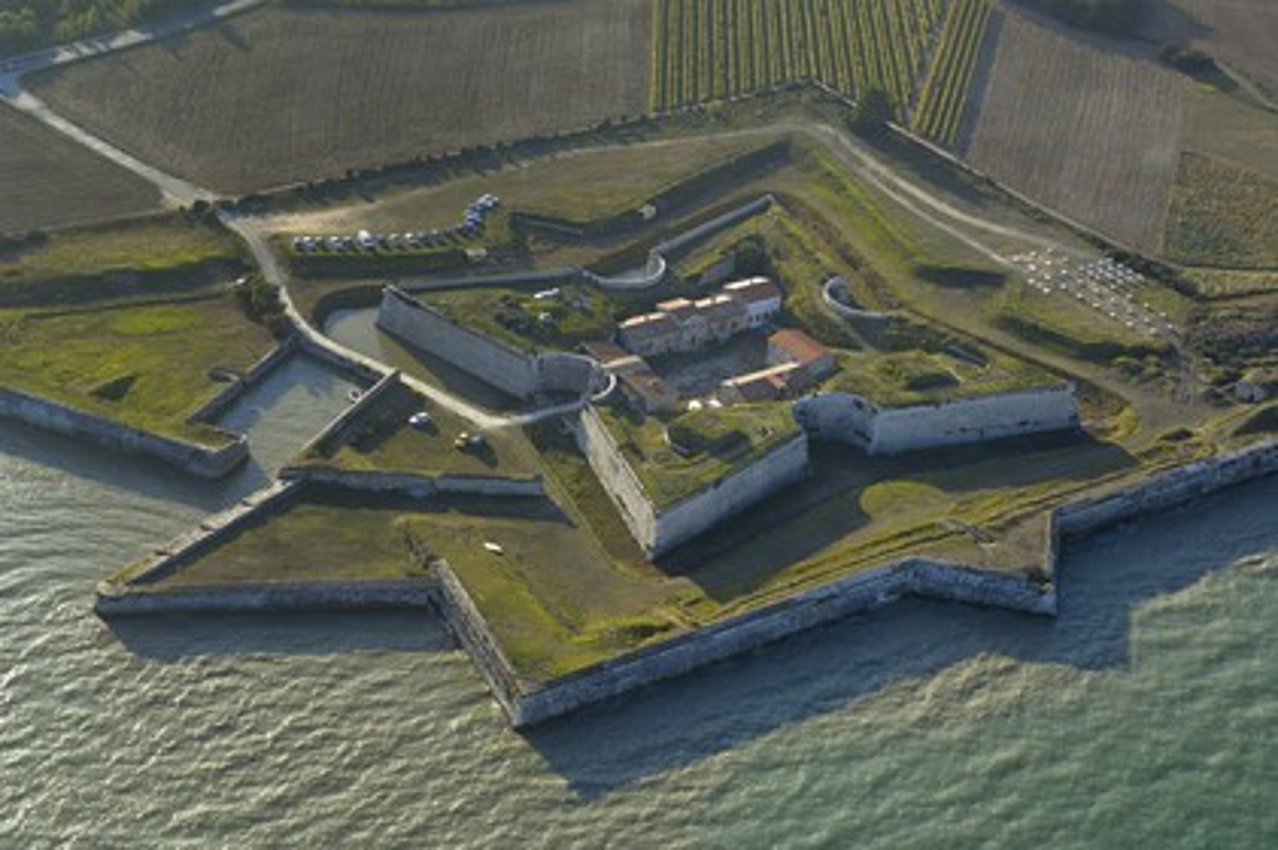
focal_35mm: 72
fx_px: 2554
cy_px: 425
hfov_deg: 28.1
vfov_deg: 18.9
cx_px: 639
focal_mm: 48
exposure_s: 1/320
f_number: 5
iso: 100
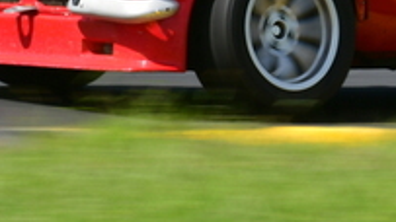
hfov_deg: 0.8
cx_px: 535
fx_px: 29200
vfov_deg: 0.4
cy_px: -229
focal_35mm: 2782
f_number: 11
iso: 100
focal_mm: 450
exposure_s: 1/125
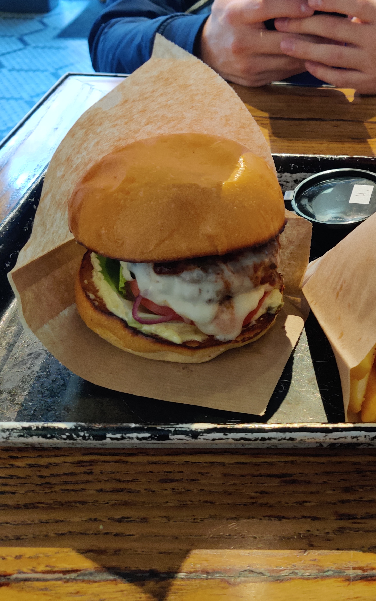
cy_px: 299
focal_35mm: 39
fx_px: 639
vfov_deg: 50.4
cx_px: 335
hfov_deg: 31.3
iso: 400
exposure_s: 1/33
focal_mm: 4.75
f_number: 1.75
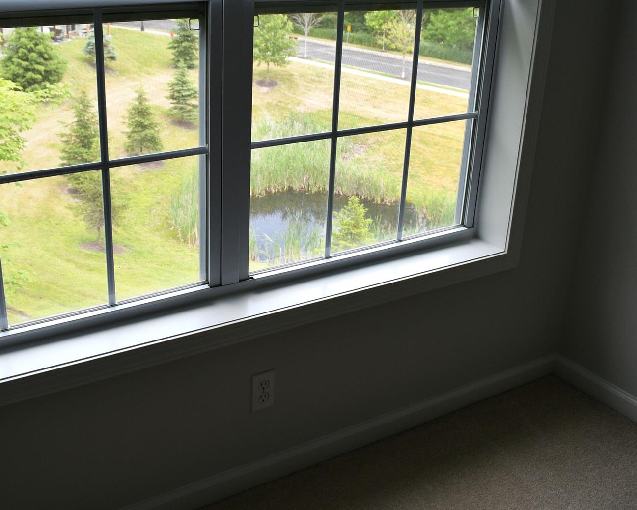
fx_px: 754
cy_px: 220
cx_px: 283
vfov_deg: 37.3
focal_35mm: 40
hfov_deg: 45.7
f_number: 5
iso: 400
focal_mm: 18
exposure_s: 1/250
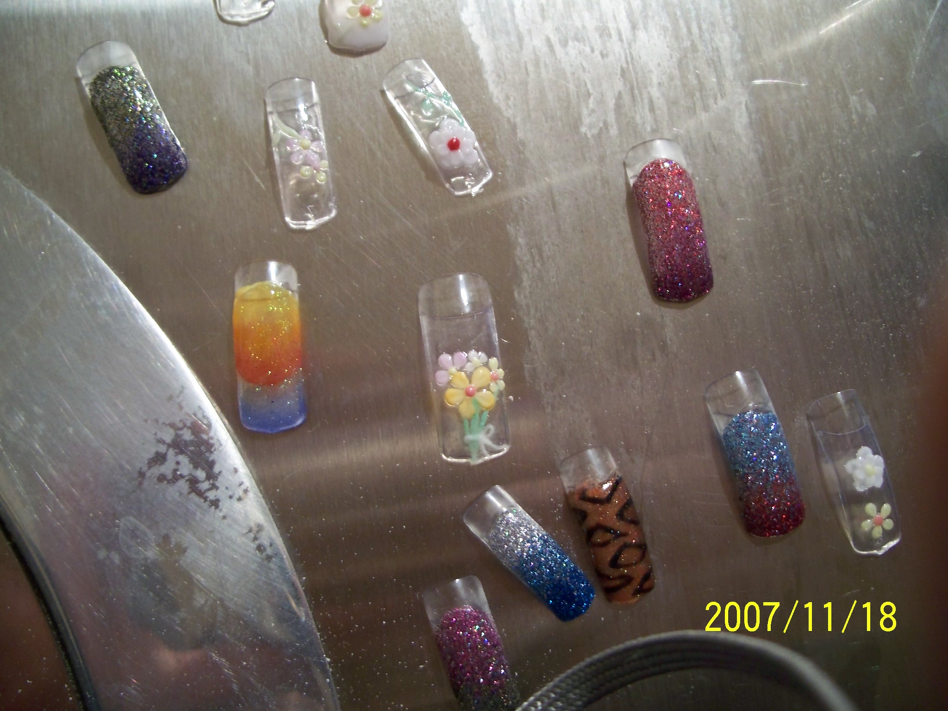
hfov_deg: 50.1
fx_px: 1013
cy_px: 356
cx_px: 474
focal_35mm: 37
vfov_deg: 38.7
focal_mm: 7.8
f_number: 2.8
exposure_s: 1/8
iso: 200
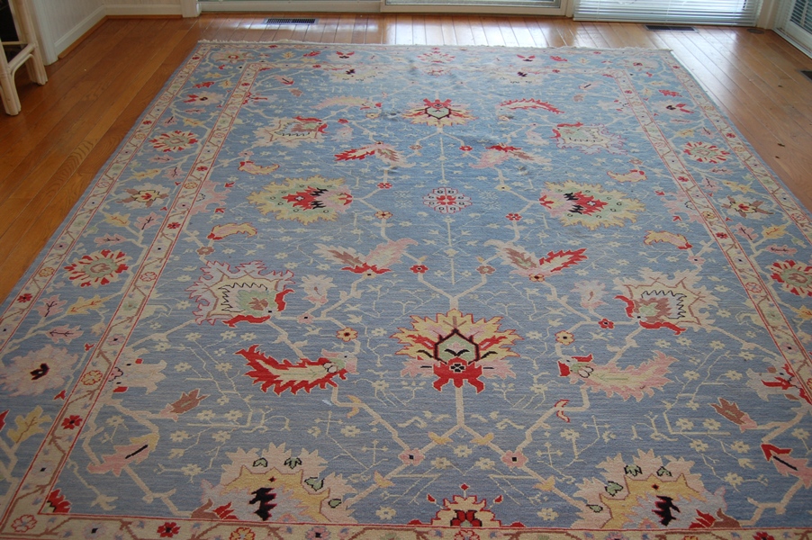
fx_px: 744
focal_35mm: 33
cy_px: 270
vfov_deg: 39.9
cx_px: 406
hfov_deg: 57.3
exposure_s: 1/30
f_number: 3.8
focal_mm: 22
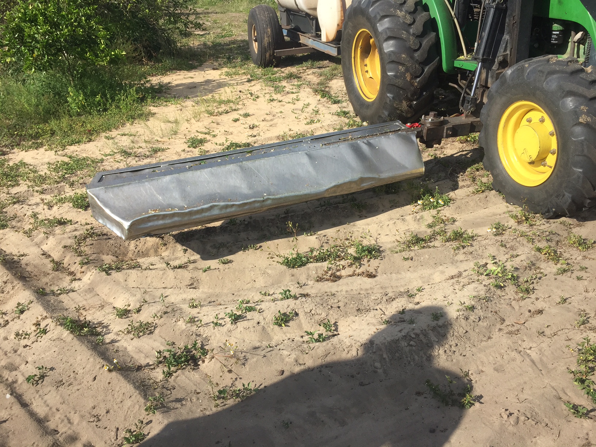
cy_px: 224
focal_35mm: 29
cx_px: 298
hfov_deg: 61.7
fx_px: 499
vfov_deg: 48.2
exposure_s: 1/1647
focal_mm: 4.15
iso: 32
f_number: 2.2
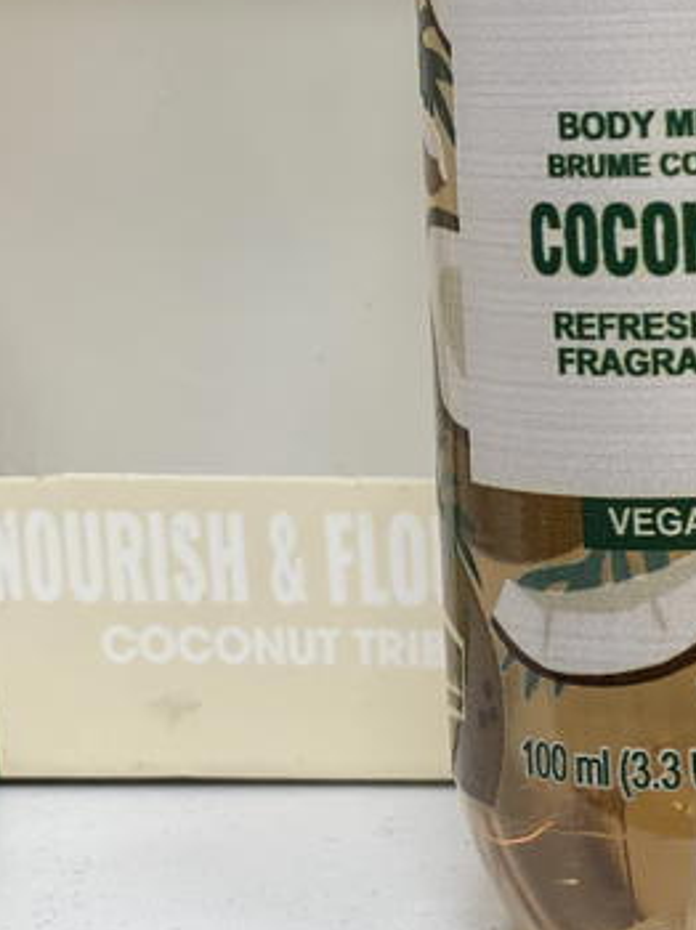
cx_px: 574
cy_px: 27
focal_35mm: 119
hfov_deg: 12.4
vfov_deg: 16.3
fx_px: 3194
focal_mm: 6
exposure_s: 1/122
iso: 50
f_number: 2
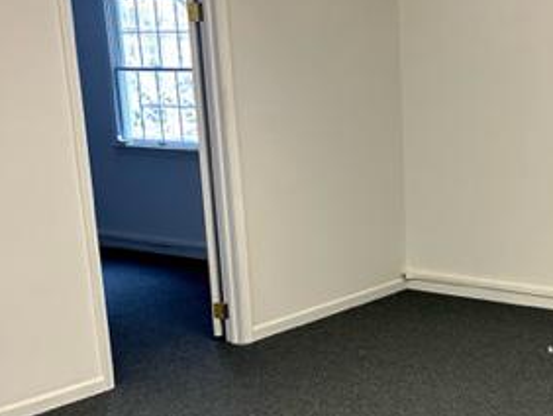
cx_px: 516
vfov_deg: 24.4
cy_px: 336
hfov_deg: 30.9
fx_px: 943
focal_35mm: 59
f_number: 1.5
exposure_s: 1/60
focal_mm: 5.7
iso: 160
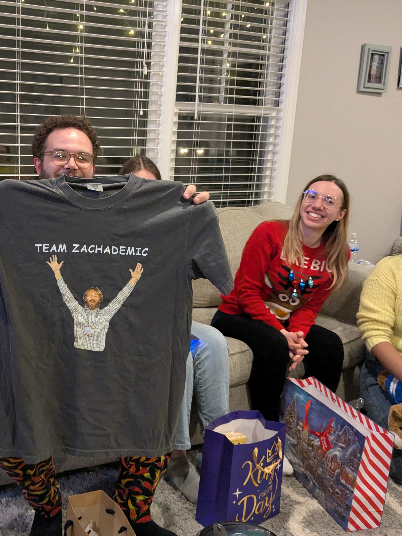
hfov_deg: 37.6
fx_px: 573
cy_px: 271
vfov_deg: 50.1
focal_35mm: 37
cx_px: 93
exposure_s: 1/120
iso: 1082
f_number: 1.73
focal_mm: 4.38
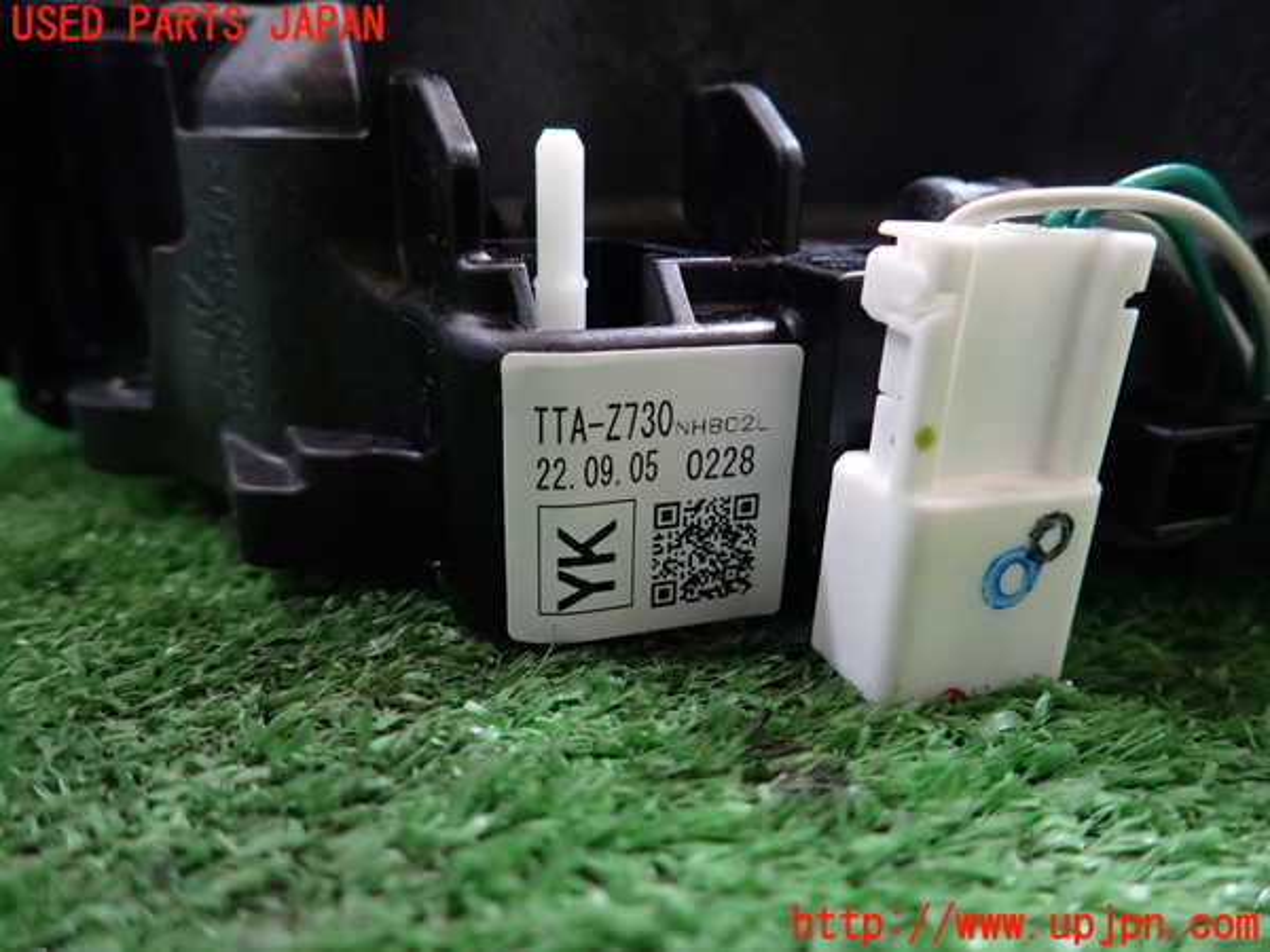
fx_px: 917
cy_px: 476
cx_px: 635
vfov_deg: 54.9
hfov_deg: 69.4
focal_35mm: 25
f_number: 2
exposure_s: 1/30
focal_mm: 4.5
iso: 250
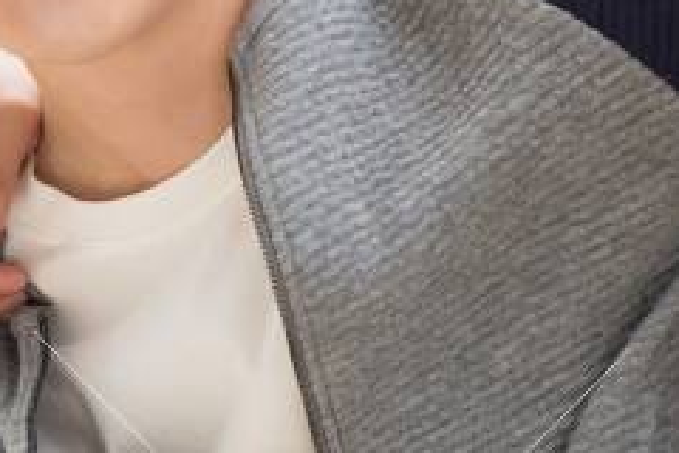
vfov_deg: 5.1
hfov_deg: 7.6
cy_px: 27
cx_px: 337
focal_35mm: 271
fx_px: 5111
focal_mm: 50
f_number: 4
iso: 200
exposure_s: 1/500
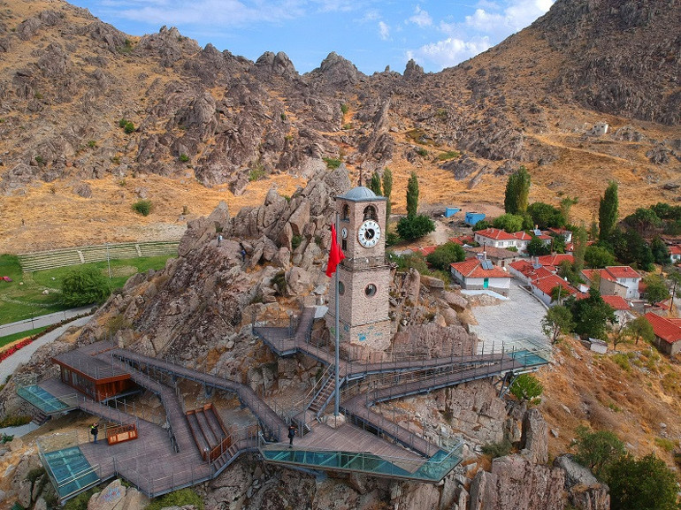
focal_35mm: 25
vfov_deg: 54.9
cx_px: 340
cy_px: 255
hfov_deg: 69.4
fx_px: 492
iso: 100
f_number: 2.6
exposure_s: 1/1000
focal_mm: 4.49
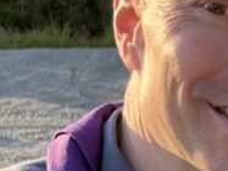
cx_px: 546
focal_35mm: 126
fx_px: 829
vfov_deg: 11.7
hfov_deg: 12.4
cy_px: 140
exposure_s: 1/231
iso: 25
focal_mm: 2.69
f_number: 1.9
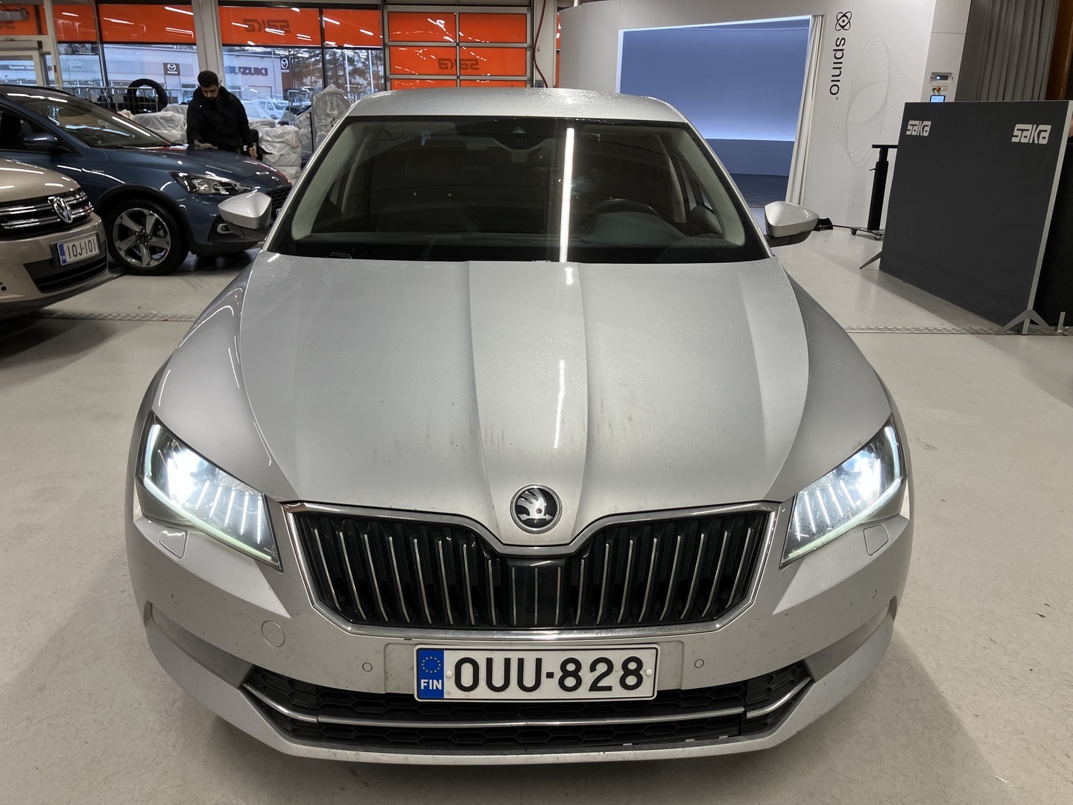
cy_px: 402
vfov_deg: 49.7
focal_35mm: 28
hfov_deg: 63.4
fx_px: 868
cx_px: 536
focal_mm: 3.99
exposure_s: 1/81
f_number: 1.8
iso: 50
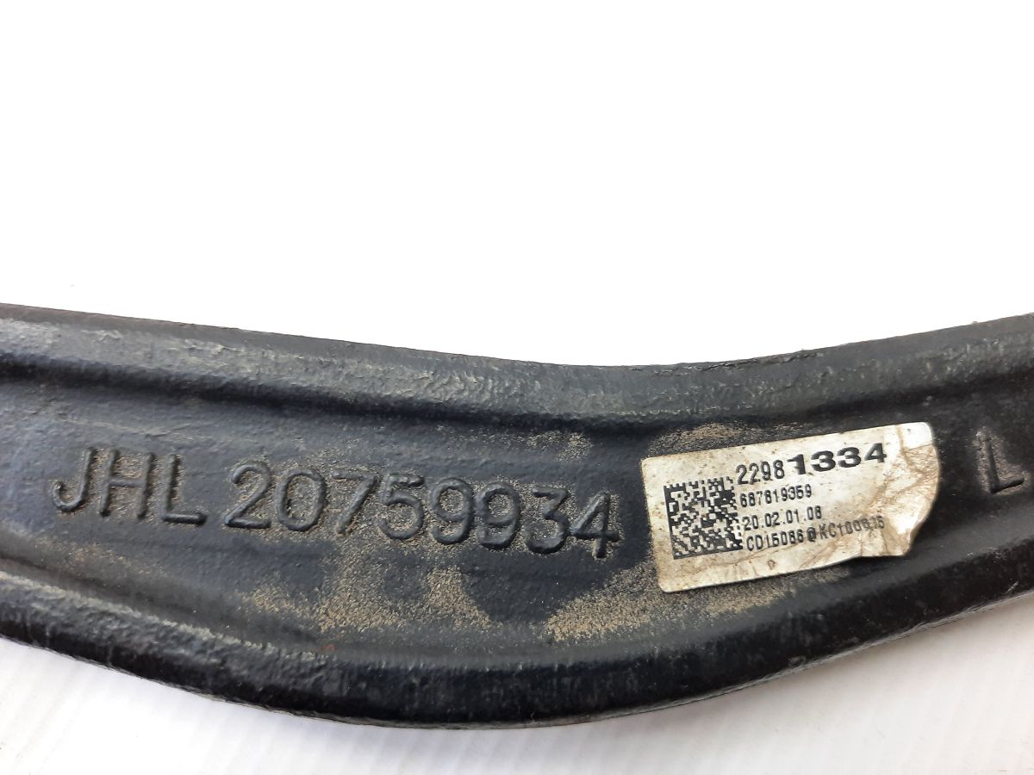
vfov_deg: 54.9
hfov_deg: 69.4
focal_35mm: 25
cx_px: 517
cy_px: 388
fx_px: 747
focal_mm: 4.6
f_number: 2
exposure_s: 1/50
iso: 160
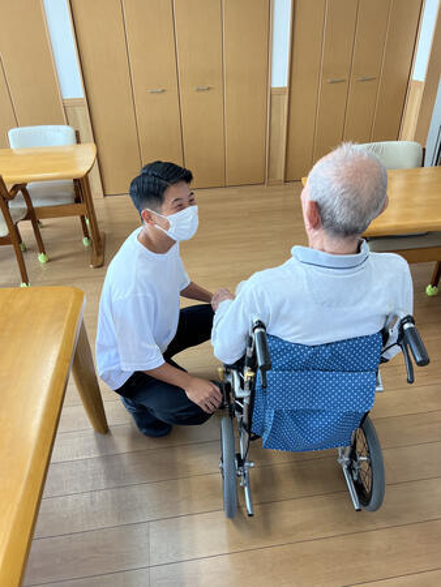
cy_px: 294
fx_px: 441
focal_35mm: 26
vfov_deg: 67.3
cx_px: 220
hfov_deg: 53.1
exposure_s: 1/100
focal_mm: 5.7
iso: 80
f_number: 1.5
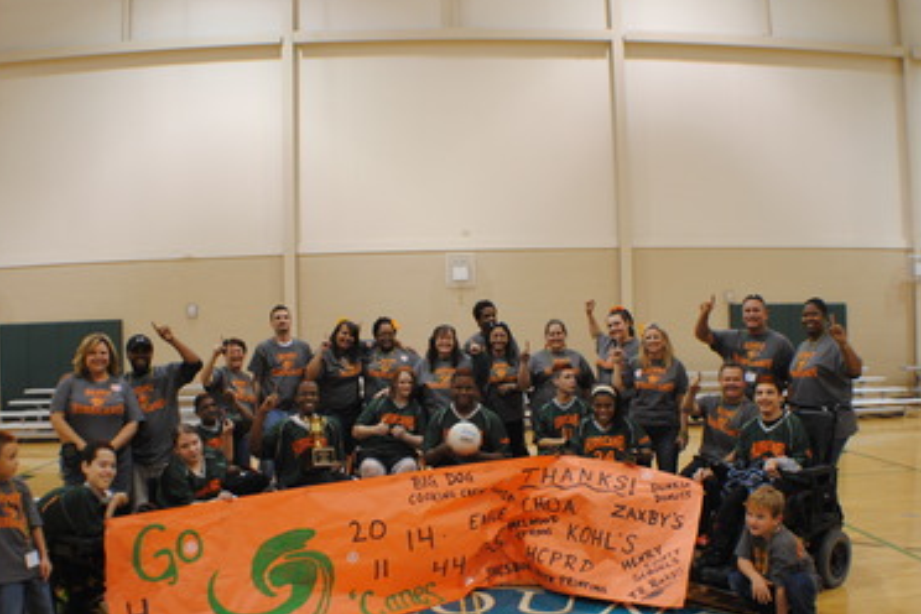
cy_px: 355
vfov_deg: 33.3
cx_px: 448
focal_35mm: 40
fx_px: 1023
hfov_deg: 48.5
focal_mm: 22
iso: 200
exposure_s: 1/40
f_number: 3.8
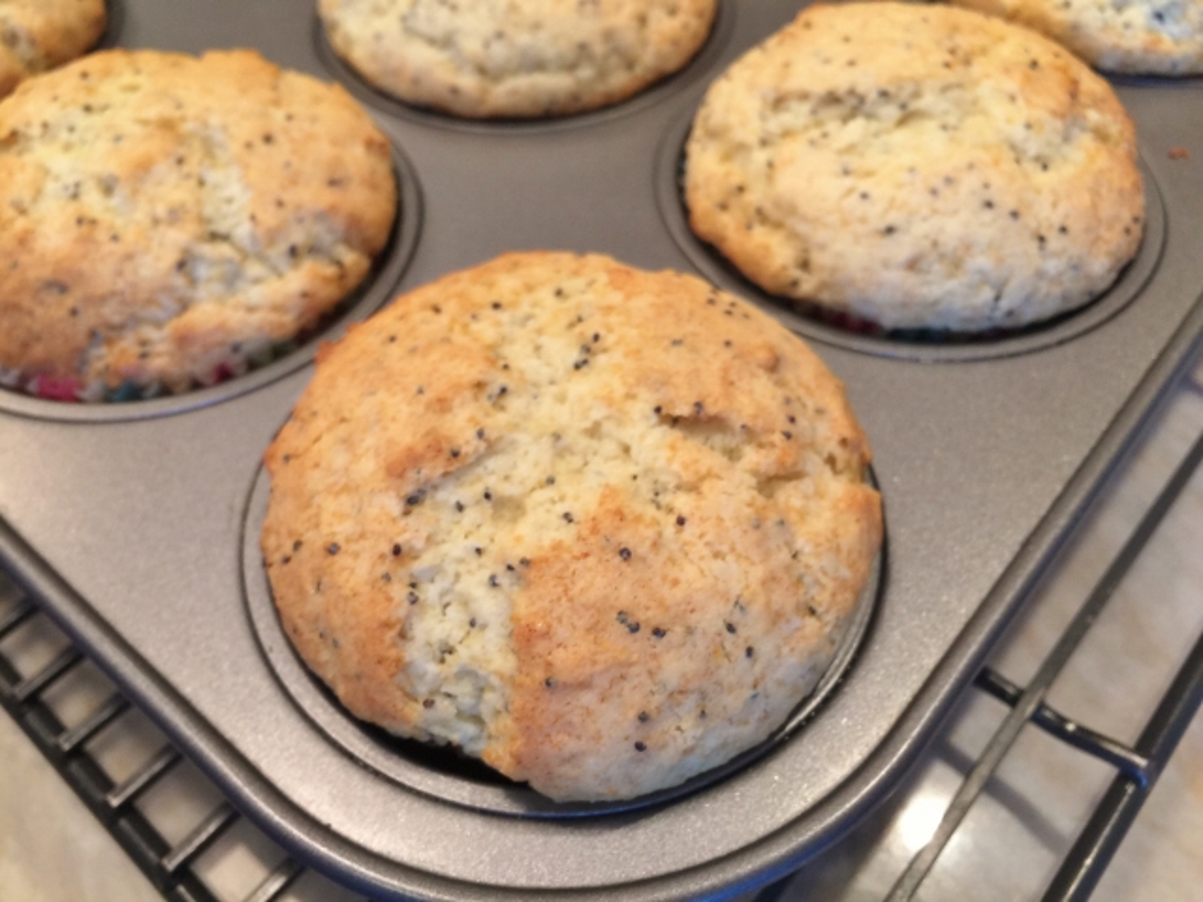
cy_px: 451
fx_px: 1008
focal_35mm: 29
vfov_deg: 48.2
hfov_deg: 61.7
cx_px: 602
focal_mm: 4.15
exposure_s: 1/15
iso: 40
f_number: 2.2
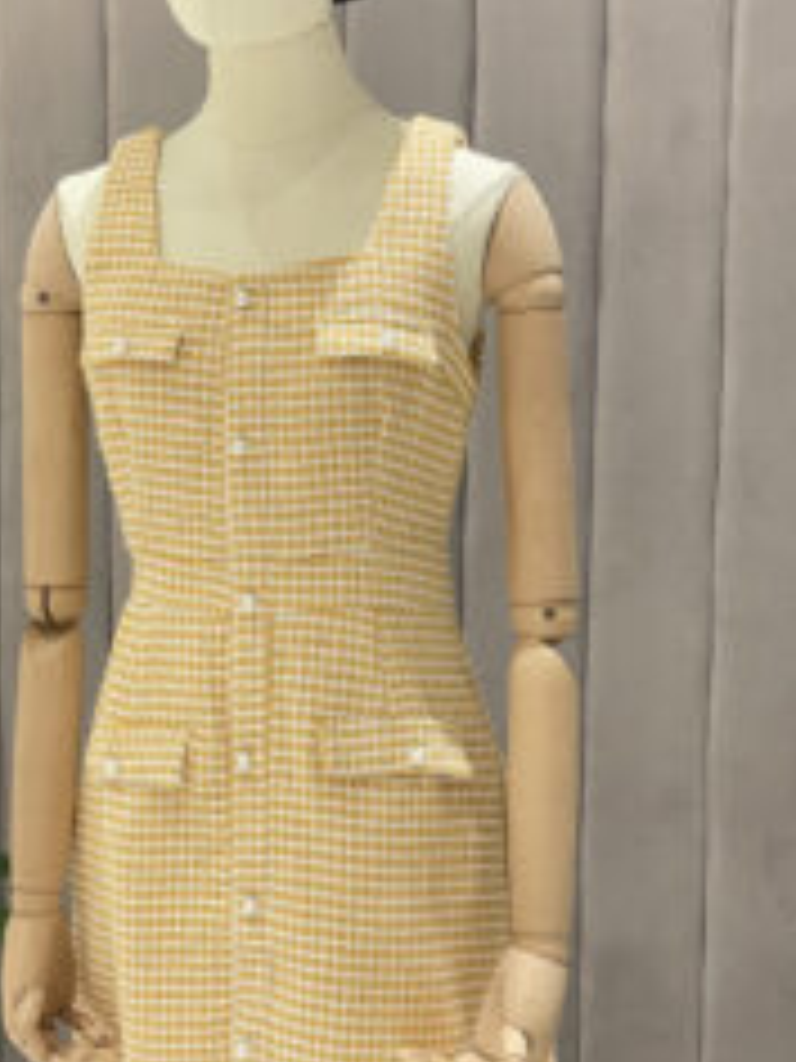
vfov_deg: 25.3
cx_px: 252
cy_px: 493
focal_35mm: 77
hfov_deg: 19.1
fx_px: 2361
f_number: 2
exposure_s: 1/100
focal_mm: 6
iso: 200
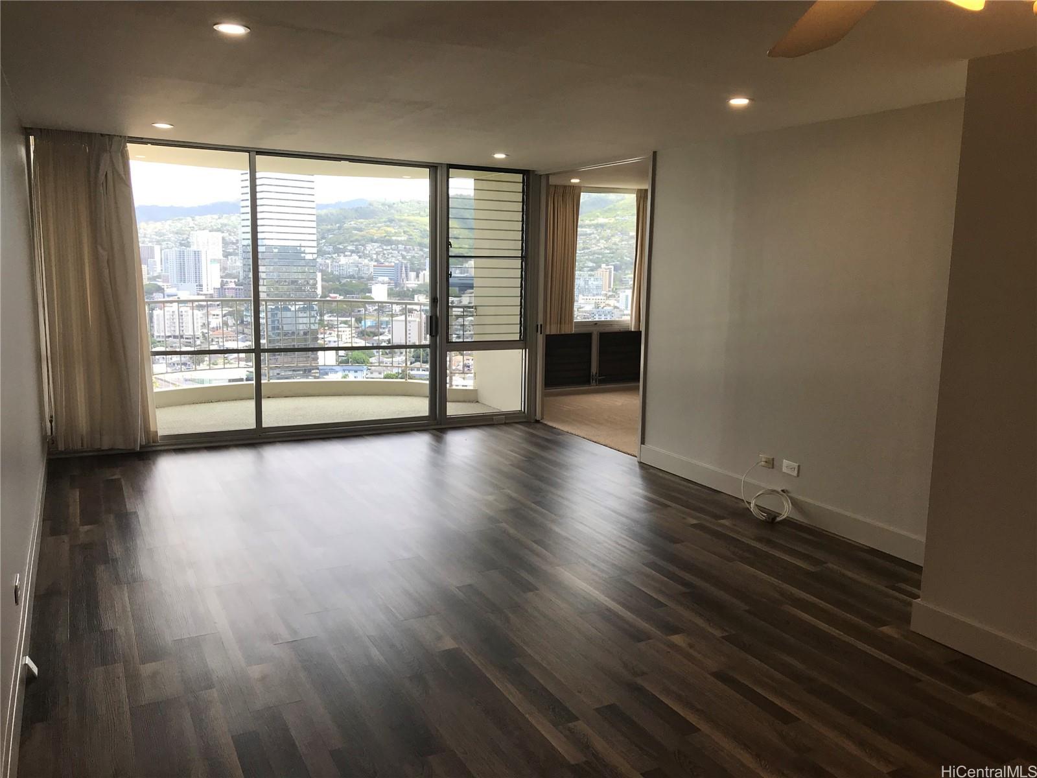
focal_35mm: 28
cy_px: 389
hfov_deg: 63.4
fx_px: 839
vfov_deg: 49.7
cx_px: 518
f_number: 1.8
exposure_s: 1/150
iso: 20
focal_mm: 3.99
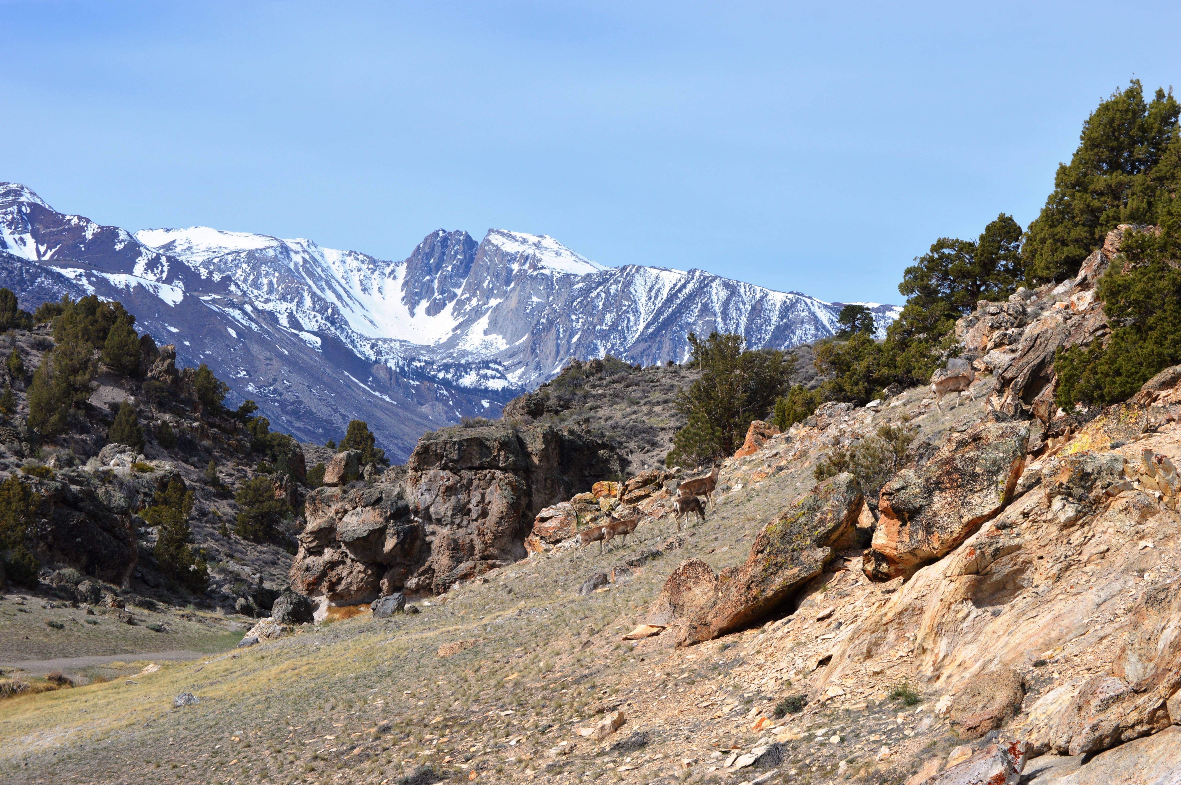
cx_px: 590
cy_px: 392
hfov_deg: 18.9
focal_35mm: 108
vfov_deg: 12.7
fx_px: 3540
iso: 100
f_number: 8
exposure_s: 1/250
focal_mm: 72
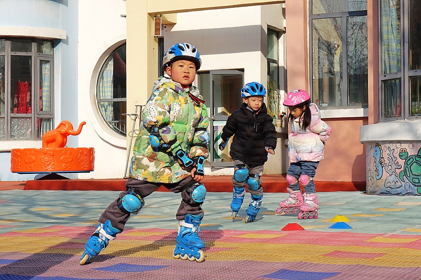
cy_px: 140
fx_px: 619
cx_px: 210
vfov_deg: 25.5
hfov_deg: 37.5
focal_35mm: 53
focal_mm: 19.37
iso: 125
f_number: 5
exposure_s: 1/800
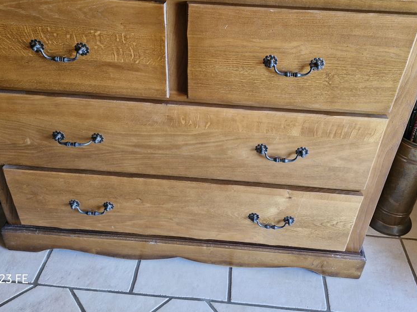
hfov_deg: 58.4
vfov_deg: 44.8
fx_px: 373
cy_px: 104
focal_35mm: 31
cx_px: 208
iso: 400
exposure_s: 1/100
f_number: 1.8
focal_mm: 5.54
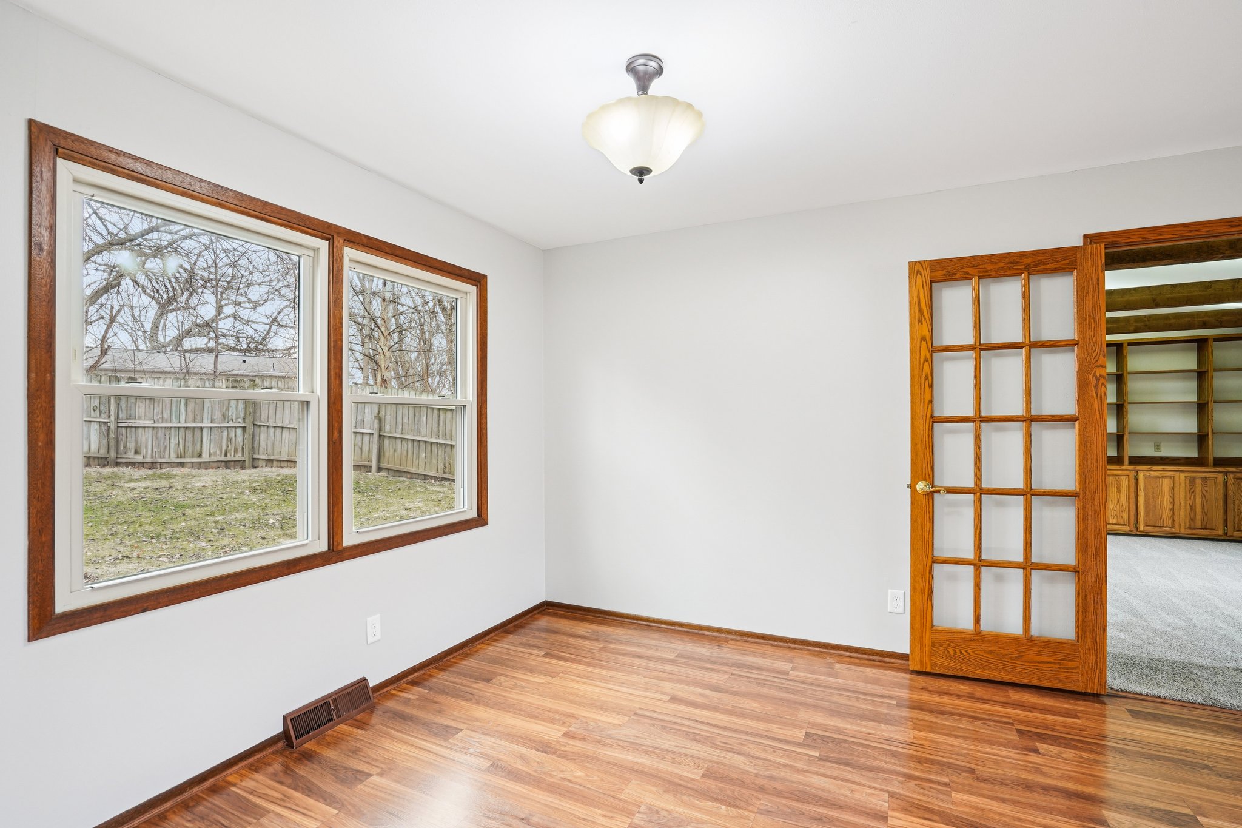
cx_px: 621
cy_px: 414
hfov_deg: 96.7
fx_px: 552
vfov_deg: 73.7
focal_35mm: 16
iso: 400
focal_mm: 16
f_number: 8
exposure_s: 1/20
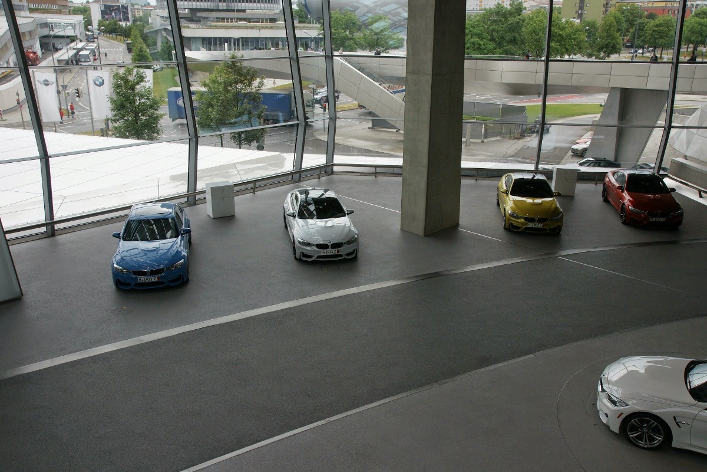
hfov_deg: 61.9
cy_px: 236
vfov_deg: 43.6
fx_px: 589
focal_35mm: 30
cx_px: 354
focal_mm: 20
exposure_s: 1/80
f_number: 10
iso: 200
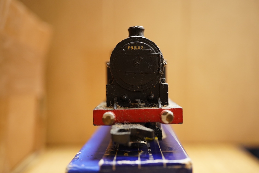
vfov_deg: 29.9
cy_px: 86
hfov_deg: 43.6
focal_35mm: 45
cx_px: 130
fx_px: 324
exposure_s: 1/80
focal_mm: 30
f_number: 6.3
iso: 2500
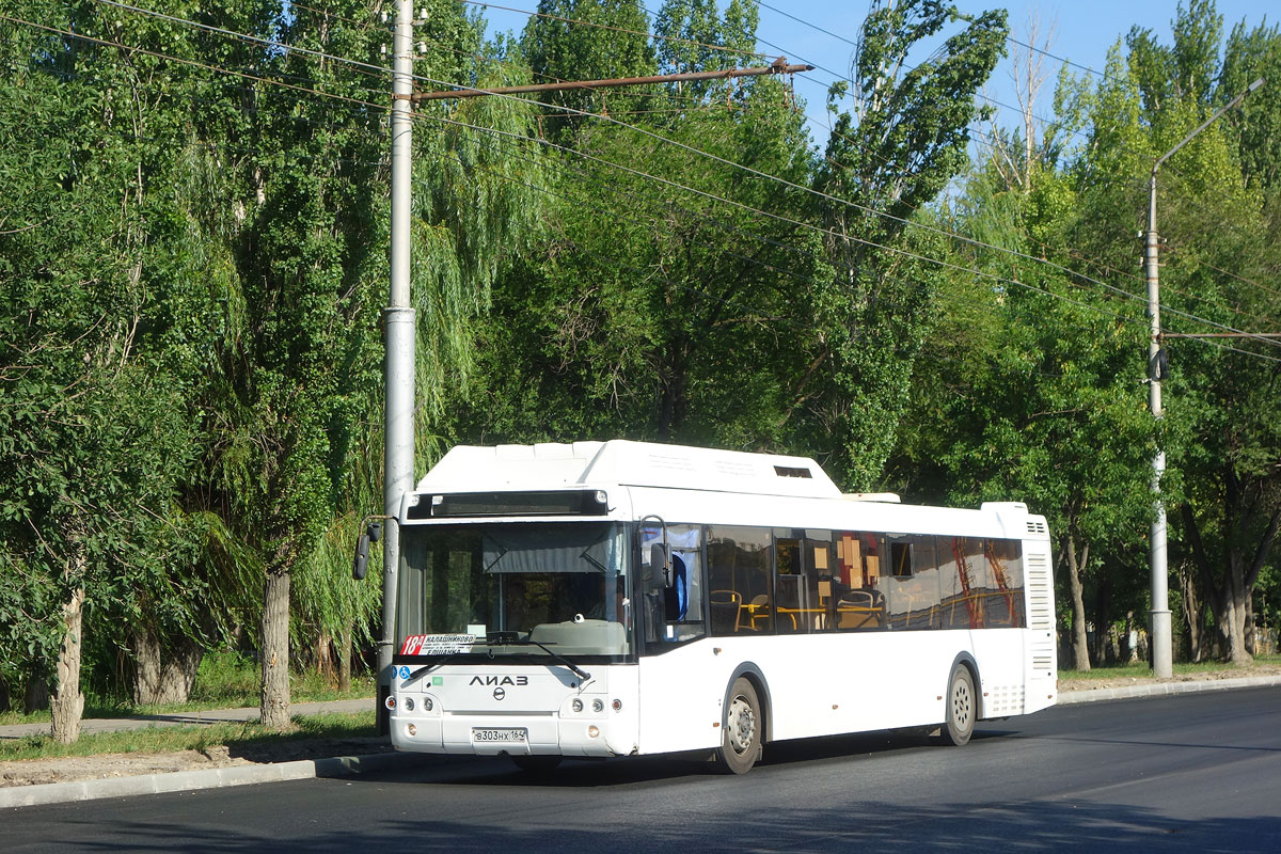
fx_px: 2562
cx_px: 640
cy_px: 427
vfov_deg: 18.9
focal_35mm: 72
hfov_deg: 28.1
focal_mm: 26.57
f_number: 5.6
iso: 125
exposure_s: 1/500
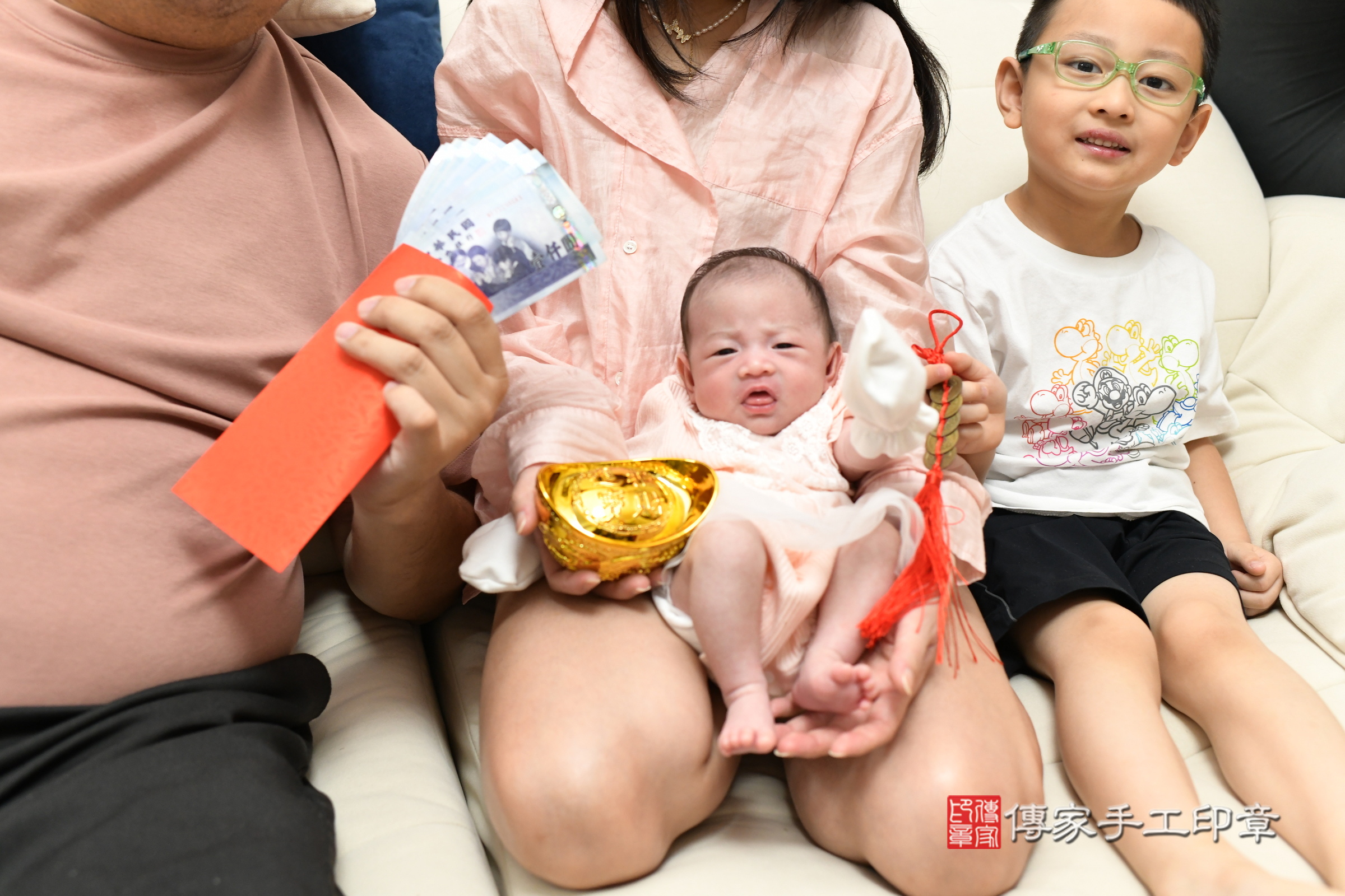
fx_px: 1308
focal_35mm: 35
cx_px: 672
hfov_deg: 54.4
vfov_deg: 37.9
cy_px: 448
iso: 2000
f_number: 4.5
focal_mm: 35
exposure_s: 1/200
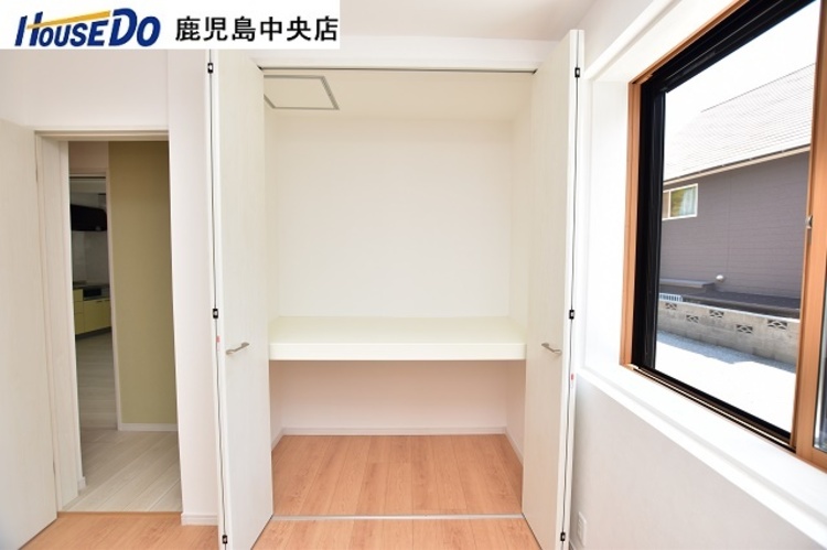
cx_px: 414
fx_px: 344
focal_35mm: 15
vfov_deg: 77.2
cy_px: 275
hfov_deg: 100.4
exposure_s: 1/200
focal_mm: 10
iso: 160
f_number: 4.5
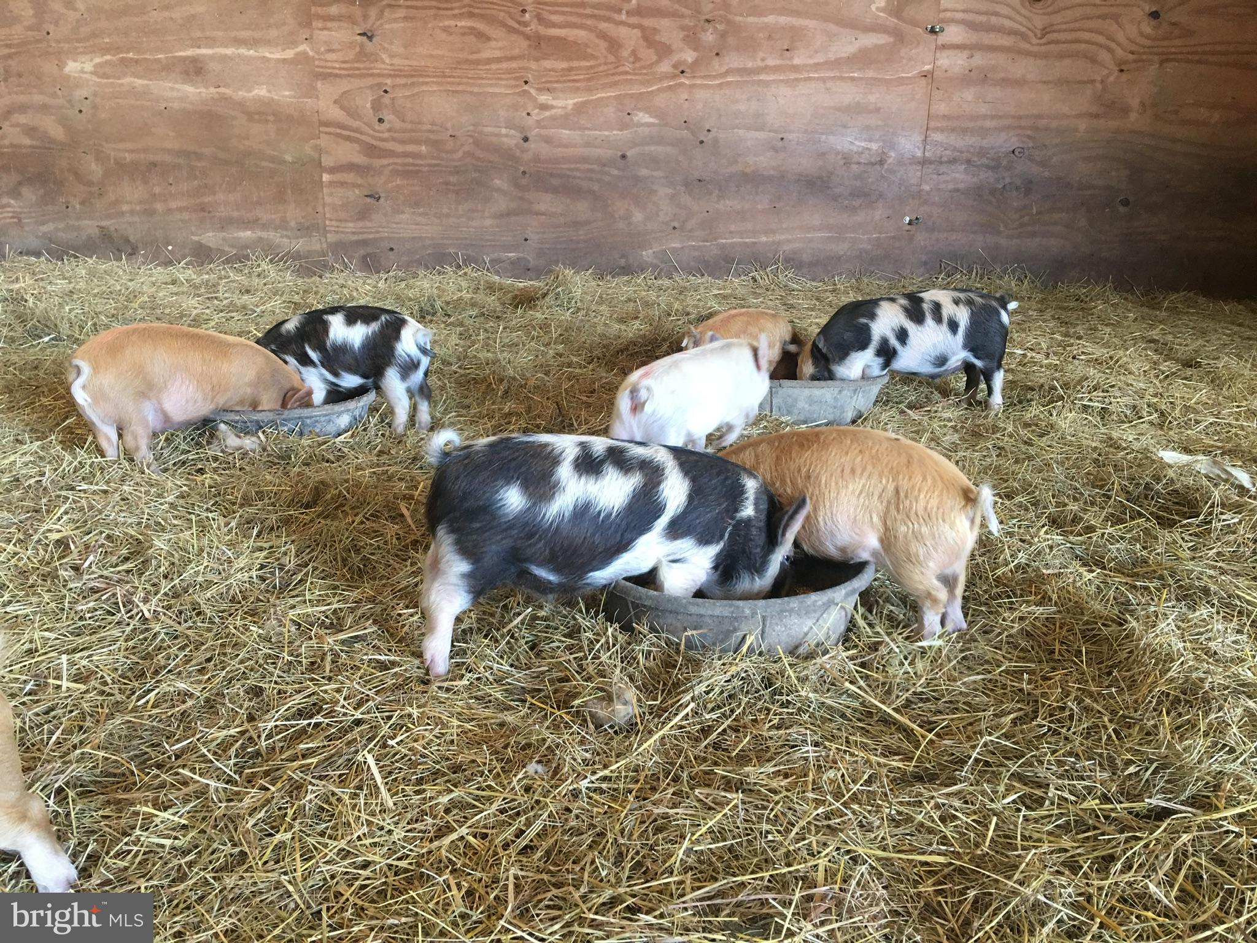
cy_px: 472
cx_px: 628
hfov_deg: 61.7
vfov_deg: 48.2
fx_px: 1053
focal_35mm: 29
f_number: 2.2
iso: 50
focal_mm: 4.15
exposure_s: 1/15
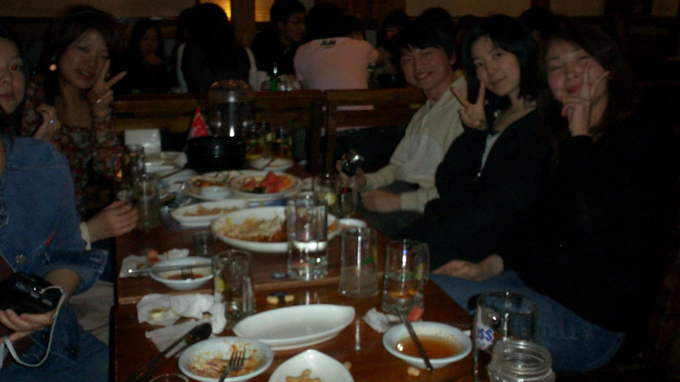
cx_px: 336
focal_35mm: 41
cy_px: 149
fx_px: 739
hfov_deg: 49.4
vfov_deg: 28.9
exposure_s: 1/40
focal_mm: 5.6
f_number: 3.5
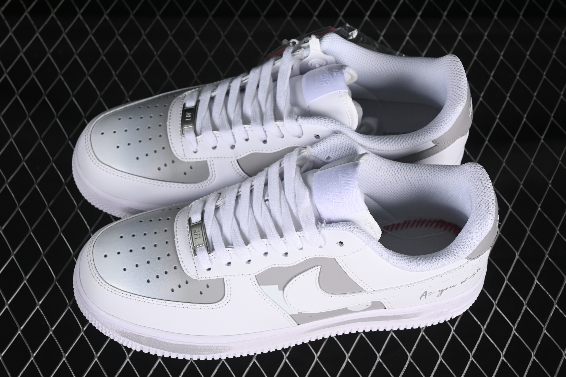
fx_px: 1179
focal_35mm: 75
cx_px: 283
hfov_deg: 27.0
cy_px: 188
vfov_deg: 18.2
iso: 160
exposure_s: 1/100
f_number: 7.1
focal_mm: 50
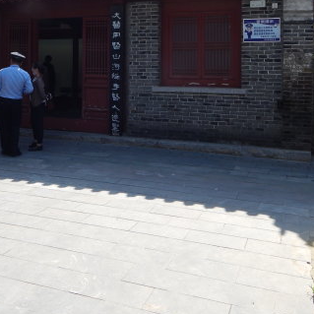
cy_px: 67
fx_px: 452
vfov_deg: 37.1
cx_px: 107
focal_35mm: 44
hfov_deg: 38.0
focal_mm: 4
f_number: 3
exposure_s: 1/800
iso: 125
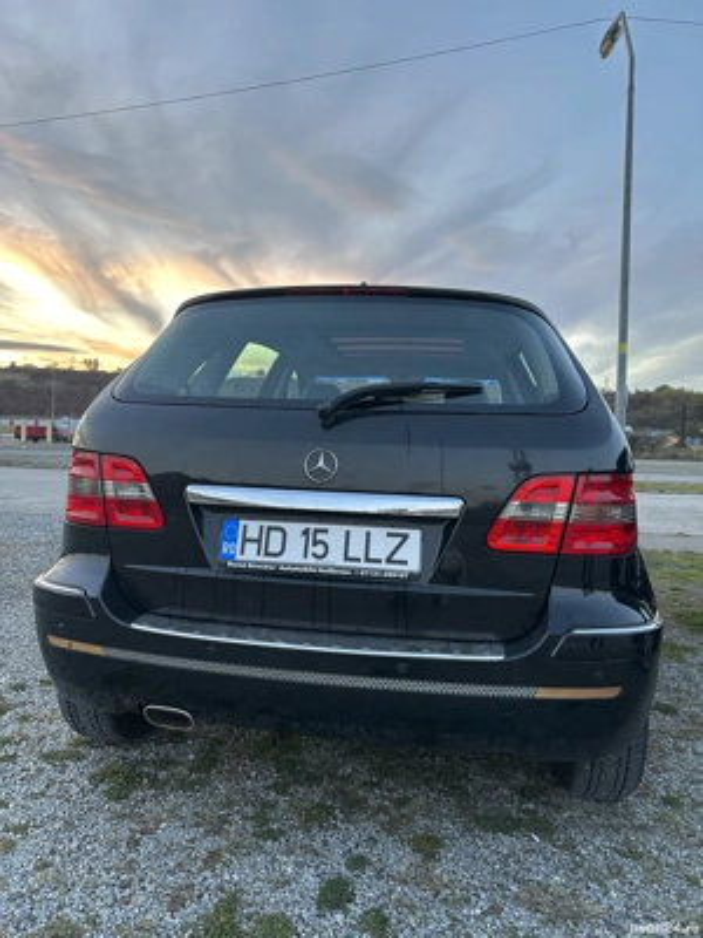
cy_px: 469
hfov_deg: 56.8
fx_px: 650
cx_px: 352
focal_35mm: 24
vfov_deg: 71.6
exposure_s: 1/121
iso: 160
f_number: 1.78
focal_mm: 6.86
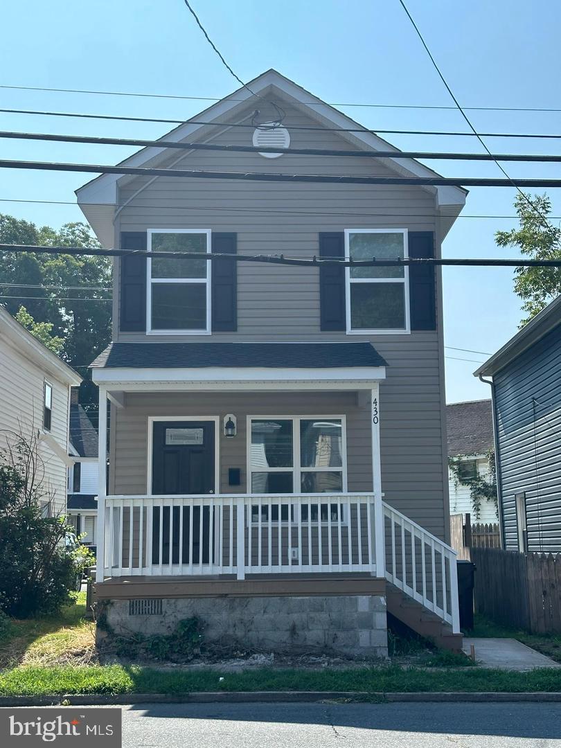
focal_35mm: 48
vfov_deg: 39.7
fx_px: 1037
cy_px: 374
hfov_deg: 30.3
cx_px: 280
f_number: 1.78
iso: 64
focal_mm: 6.86
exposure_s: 1/3731
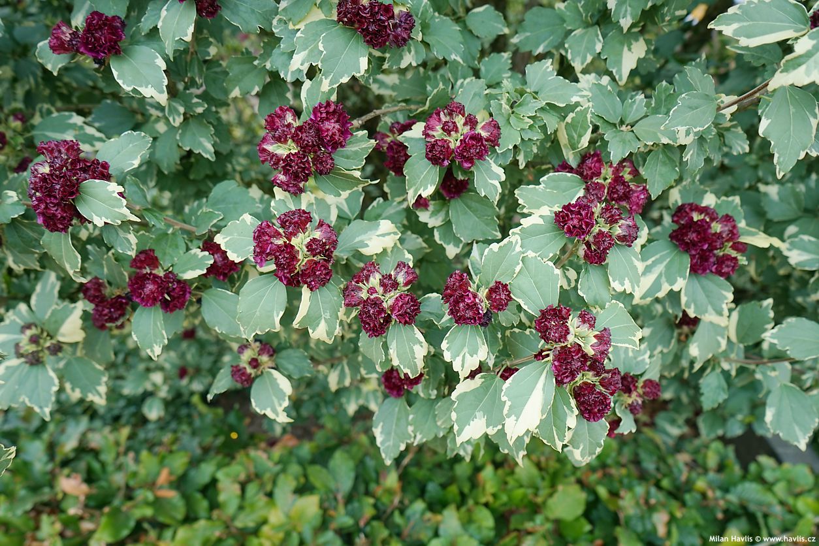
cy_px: 273
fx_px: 637
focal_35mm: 28
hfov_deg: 65.5
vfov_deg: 46.4
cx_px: 410
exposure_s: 1/80
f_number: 5.6
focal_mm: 28
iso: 100
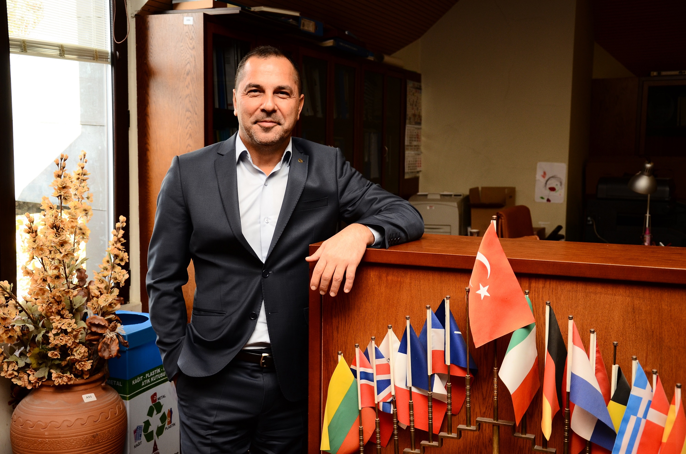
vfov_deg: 31.7
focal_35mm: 42
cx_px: 343
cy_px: 227
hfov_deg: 46.5
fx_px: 799
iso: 500
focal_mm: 28
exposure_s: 1/80
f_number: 4
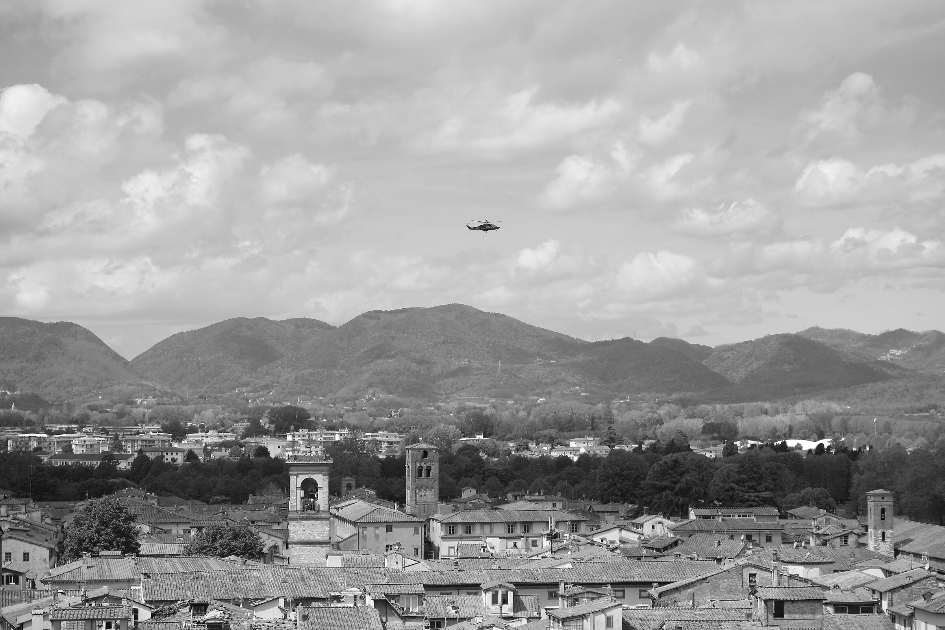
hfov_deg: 24.5
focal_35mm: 83
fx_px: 2179
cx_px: 472
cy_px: 315
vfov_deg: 16.5
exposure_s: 1/2000
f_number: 4
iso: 250
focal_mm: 55
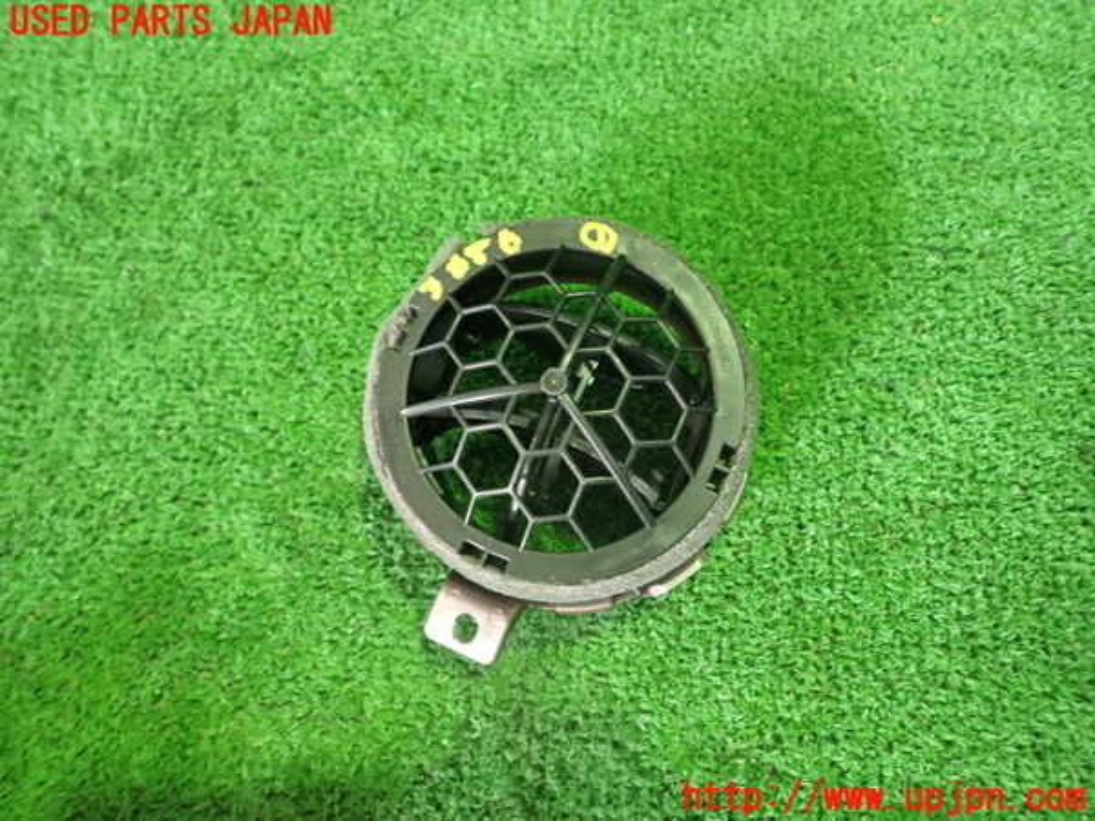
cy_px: 410
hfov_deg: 63.4
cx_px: 548
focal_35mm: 28
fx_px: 886
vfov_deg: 49.7
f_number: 2.2
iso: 500
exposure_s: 1/30
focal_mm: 5.05
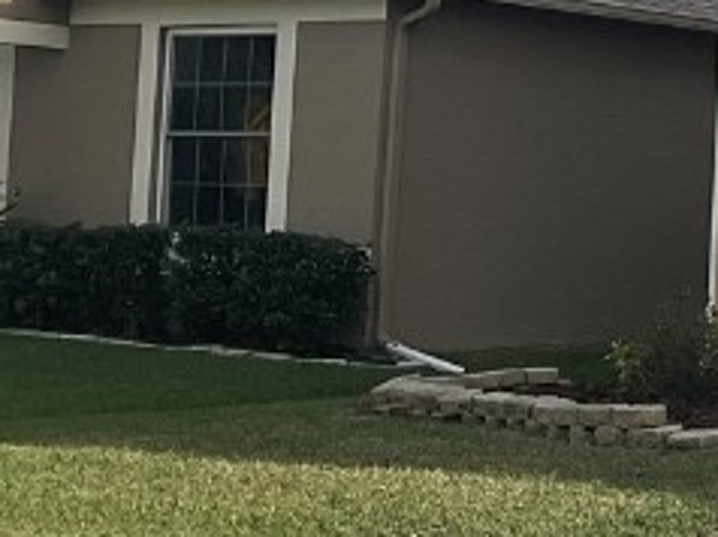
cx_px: 1469
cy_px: 36
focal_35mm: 125
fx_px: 2590
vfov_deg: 11.7
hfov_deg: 13.4
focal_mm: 3
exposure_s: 1/1912
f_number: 1.8
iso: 16
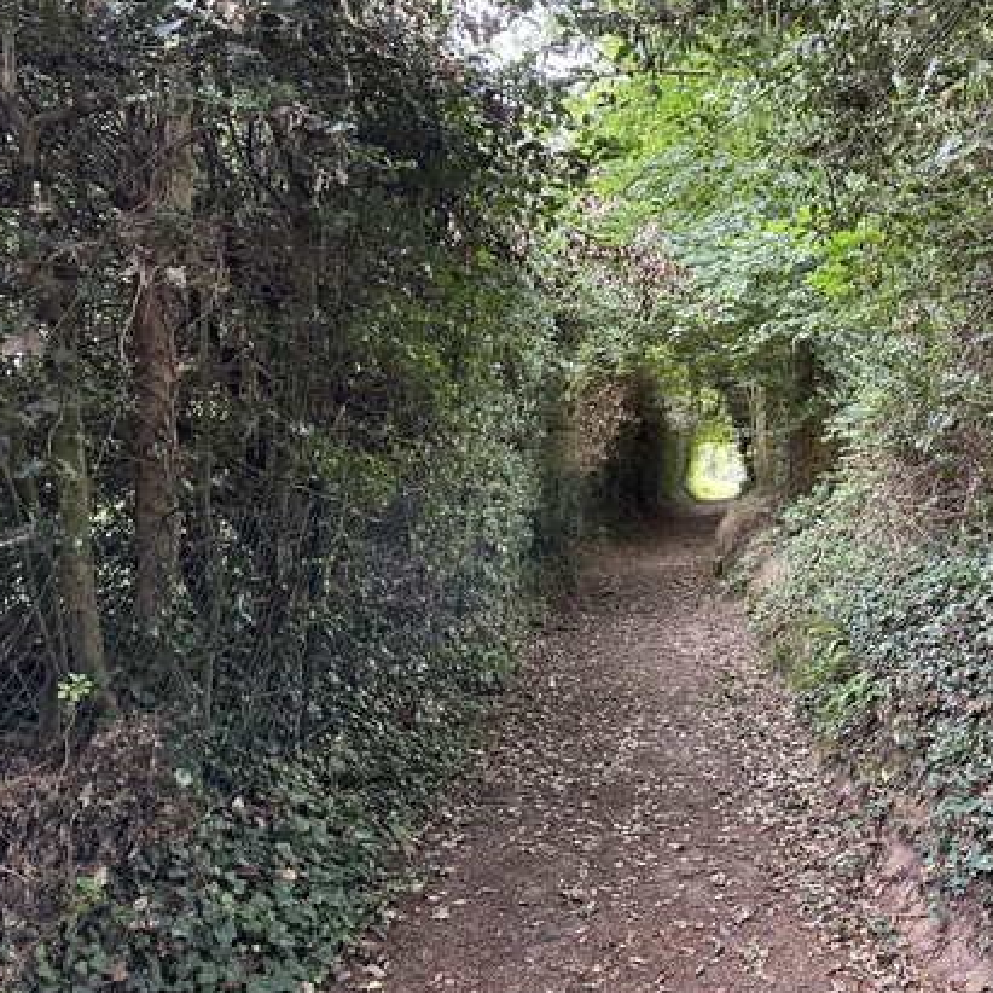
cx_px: 686
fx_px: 1006
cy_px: 481
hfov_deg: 51.3
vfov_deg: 52.5
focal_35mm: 31
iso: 400
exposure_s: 1/60
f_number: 1.78
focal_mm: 6.86
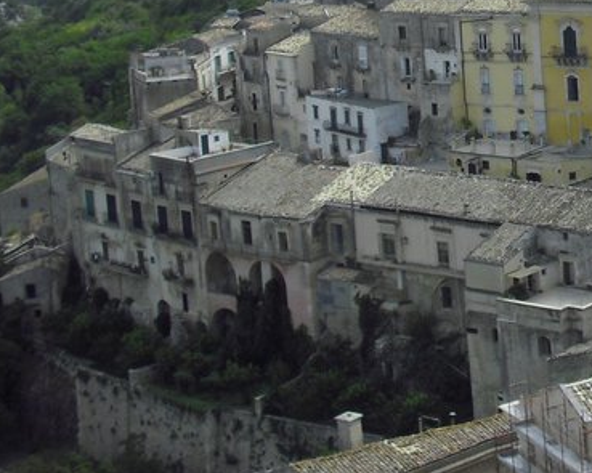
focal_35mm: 103
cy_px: -85
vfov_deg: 14.5
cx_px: 663
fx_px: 1804
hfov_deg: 17.9
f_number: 8
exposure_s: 1/250
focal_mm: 6.2
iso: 100
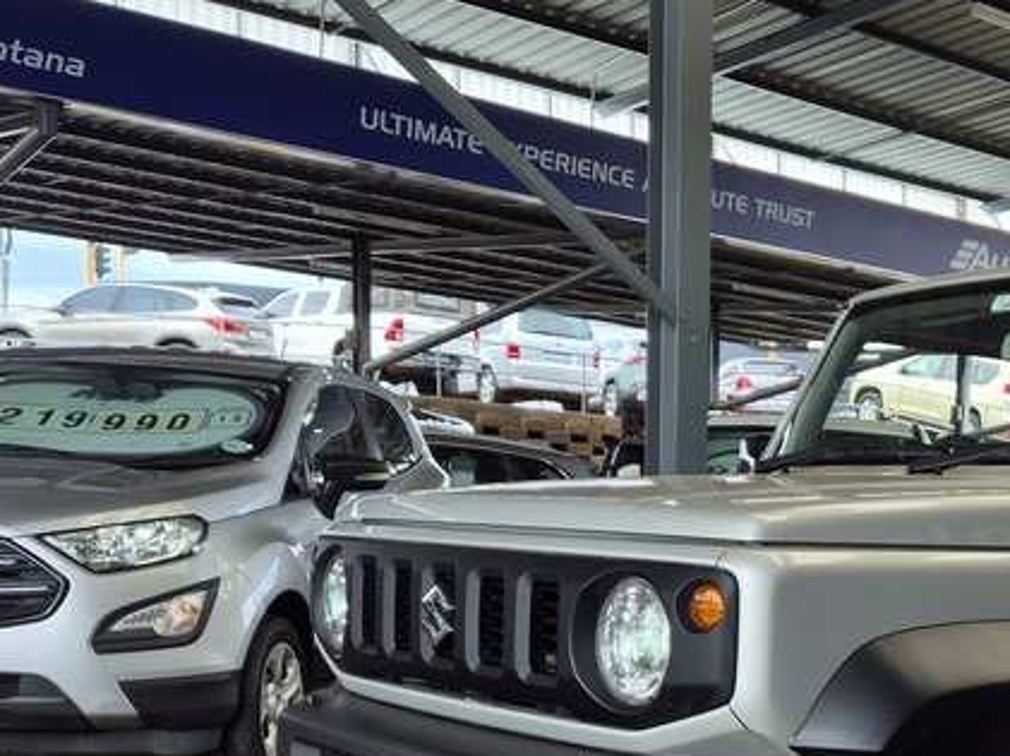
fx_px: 1633
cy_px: 710
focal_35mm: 56
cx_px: 979
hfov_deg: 32.0
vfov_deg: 25.1
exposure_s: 1/315
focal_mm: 5.4
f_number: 1.8
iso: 25
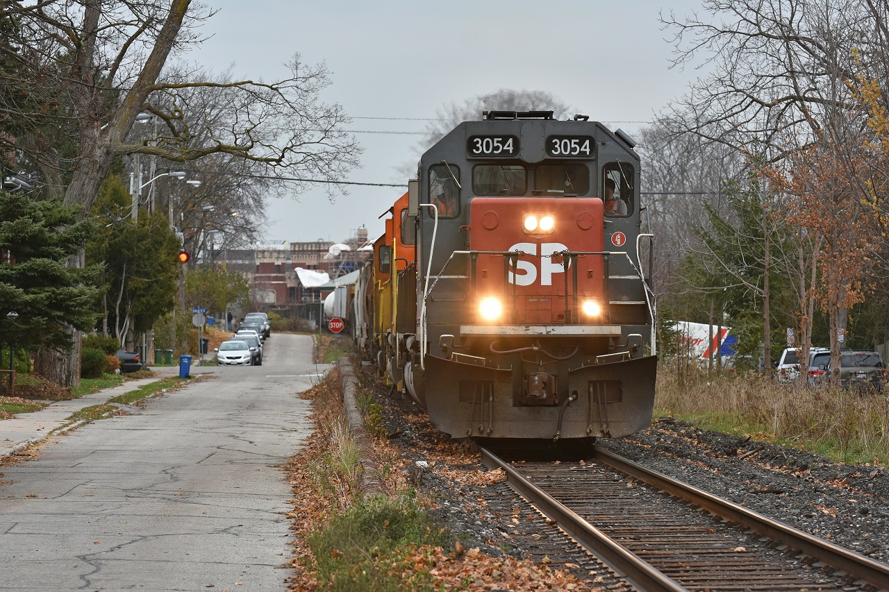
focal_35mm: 158
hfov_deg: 13.0
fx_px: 3889
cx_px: 444
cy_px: 296
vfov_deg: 8.7
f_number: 5.6
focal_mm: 105
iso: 320
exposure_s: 1/320
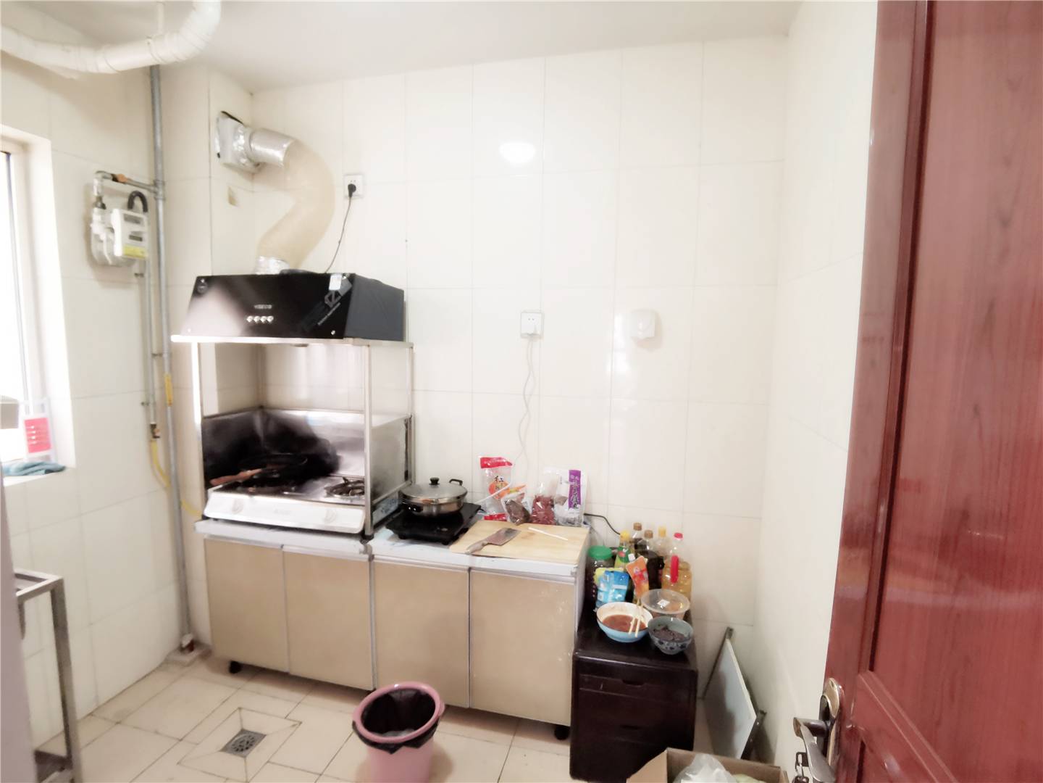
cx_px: 522
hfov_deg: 91.0
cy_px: 392
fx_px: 512
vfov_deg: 74.7
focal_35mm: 17
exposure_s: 1/20
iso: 500
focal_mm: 2.26
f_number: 2.2
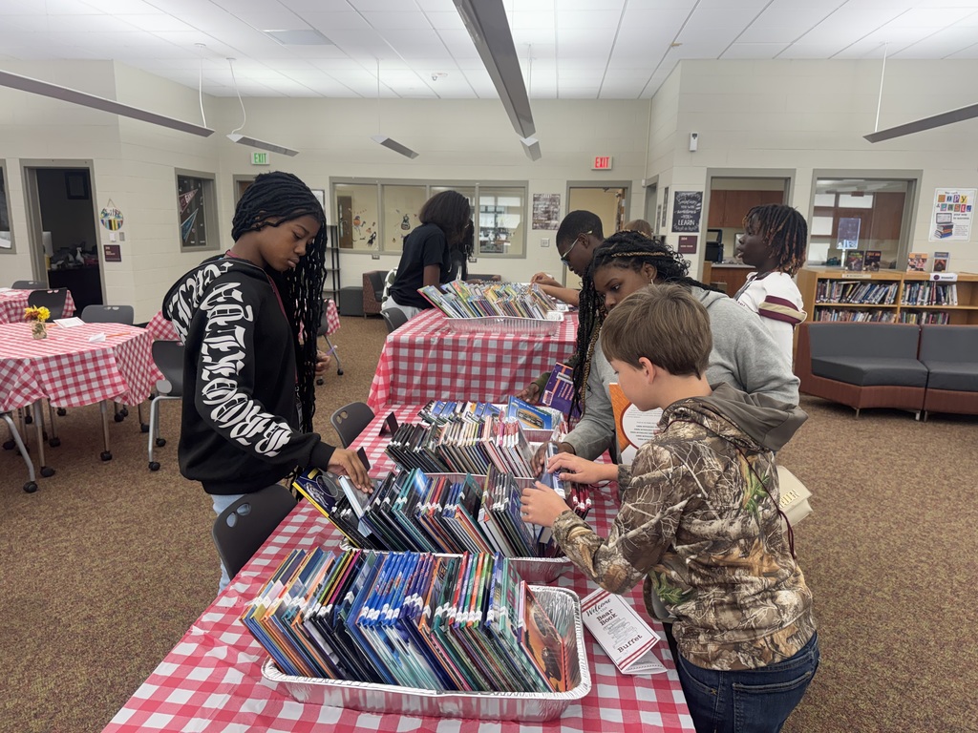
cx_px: 489
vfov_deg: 56.8
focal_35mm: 24
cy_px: 366
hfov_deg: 71.6
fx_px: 678
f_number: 1.78
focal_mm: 6.76
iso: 160
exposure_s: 1/120
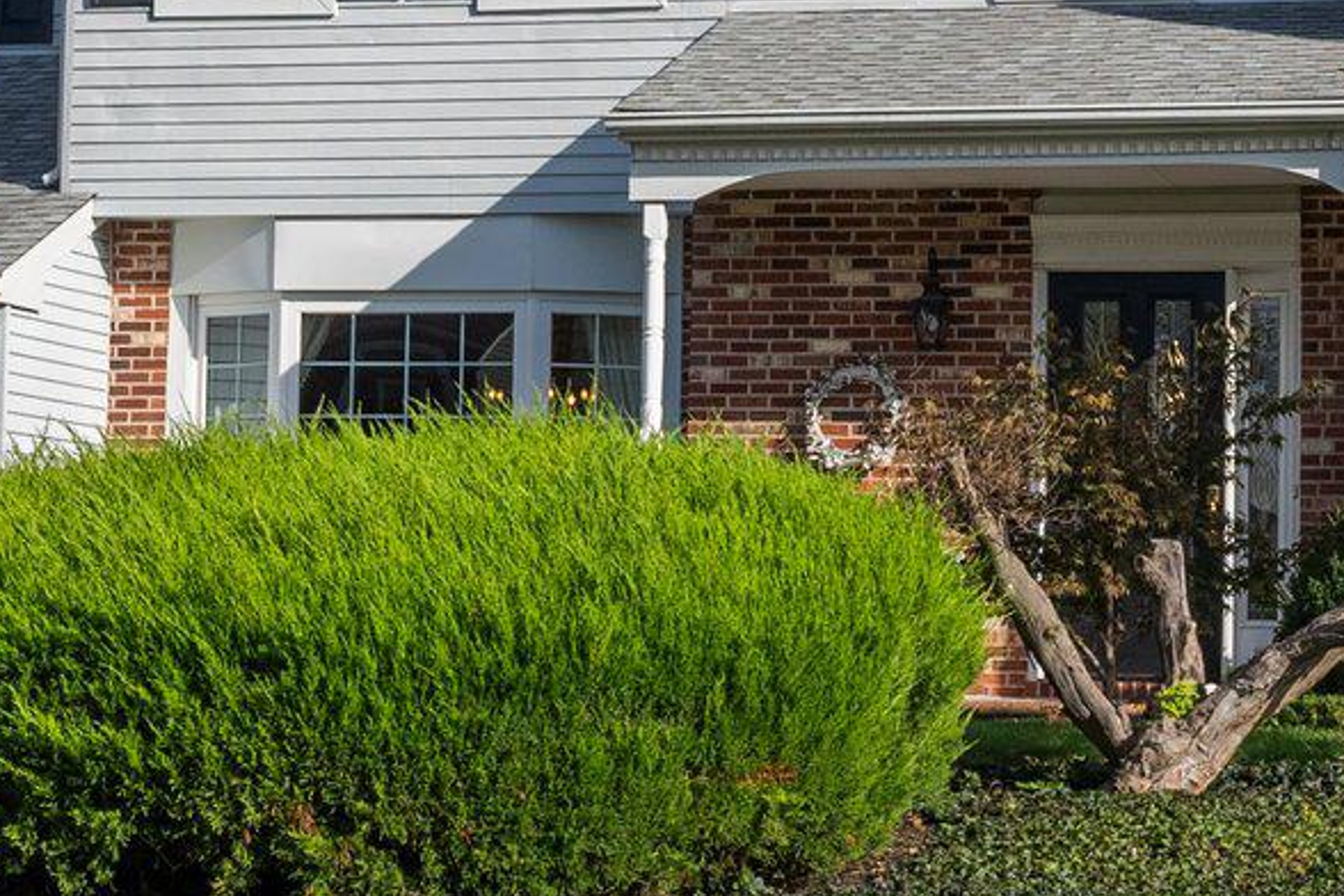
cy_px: 161
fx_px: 4554
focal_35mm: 122
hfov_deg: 16.8
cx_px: 663
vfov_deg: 11.2
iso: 400
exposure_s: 1/500
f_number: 11
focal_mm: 35
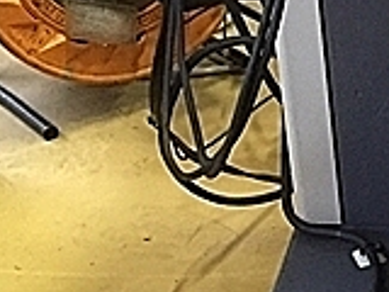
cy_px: 224
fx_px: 1304
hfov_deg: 15.1
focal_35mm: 116
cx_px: 659
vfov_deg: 12.7
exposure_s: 1/20
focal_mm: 4.15
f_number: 2.2
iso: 250
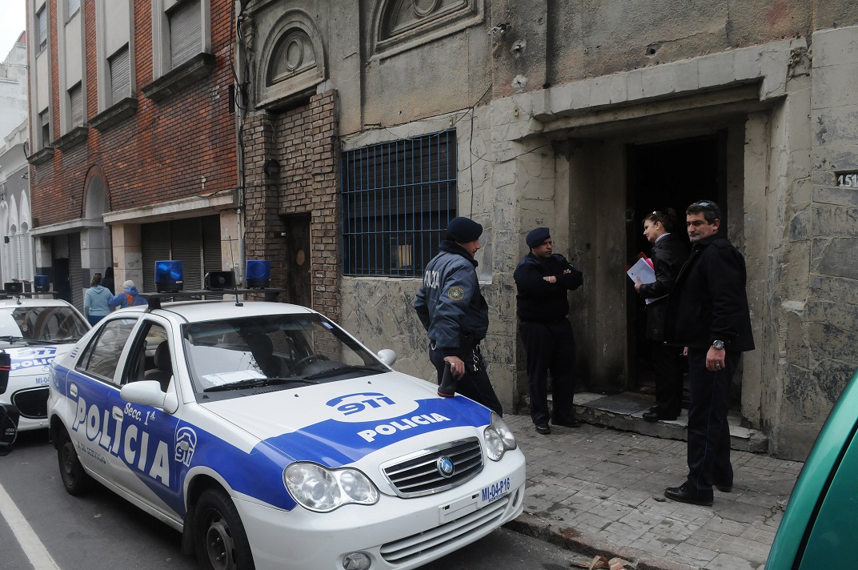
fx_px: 607
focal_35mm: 26
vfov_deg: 50.3
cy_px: 285
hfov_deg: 70.5
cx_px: 429
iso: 800
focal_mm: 17
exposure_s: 1/250
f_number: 9
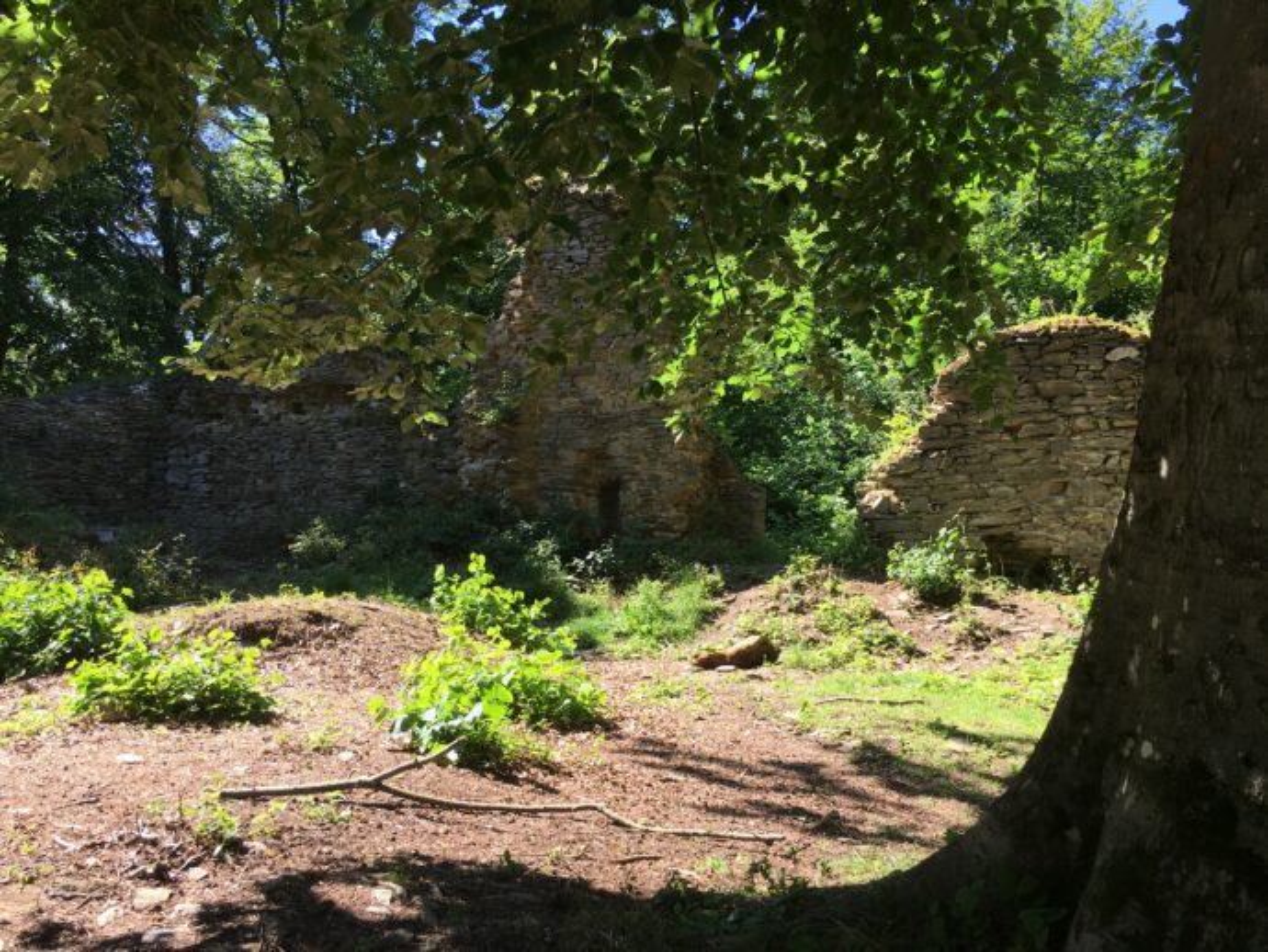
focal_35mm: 29
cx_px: 634
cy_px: 476
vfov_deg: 48.3
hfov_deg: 61.6
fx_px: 1063
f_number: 2.2
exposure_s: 1/388
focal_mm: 4.15
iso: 25
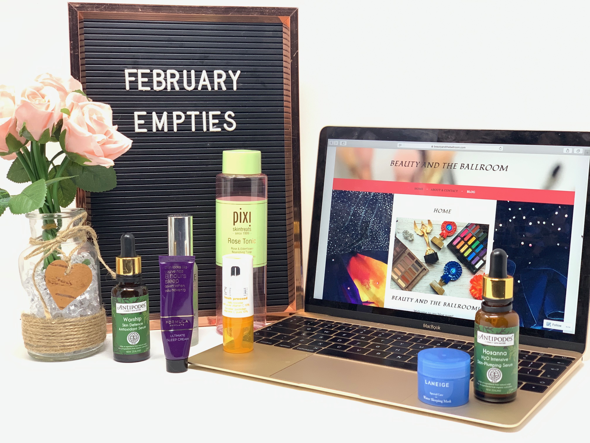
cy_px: 222
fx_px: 886
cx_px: 295
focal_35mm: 52
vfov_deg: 28.0
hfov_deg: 36.8
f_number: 2.4
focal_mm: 6
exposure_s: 1/108
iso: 125
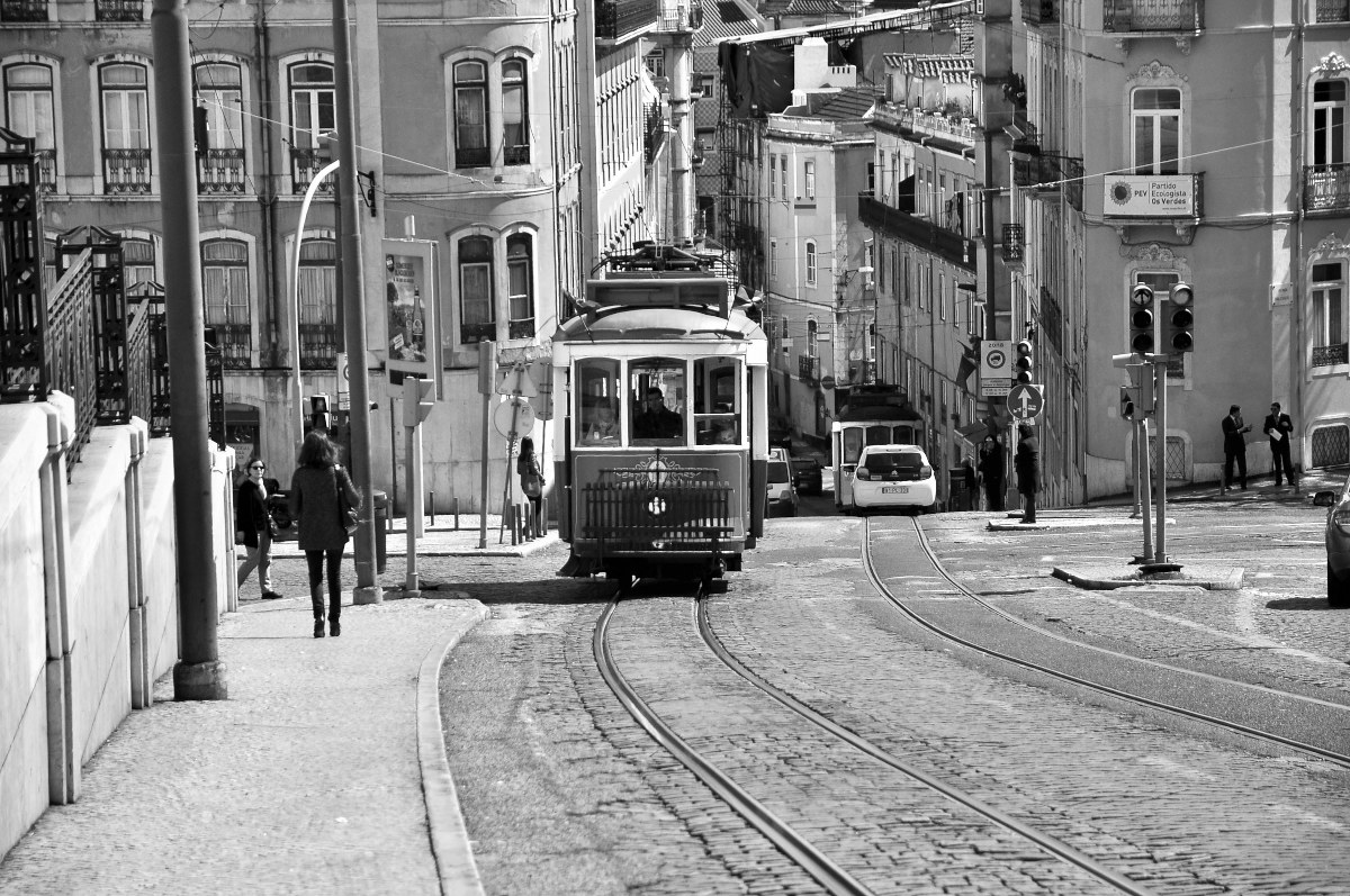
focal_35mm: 128
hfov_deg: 16.1
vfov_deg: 10.7
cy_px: 448
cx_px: 675
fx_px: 4775
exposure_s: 1/640
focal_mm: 85
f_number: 5.6
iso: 200
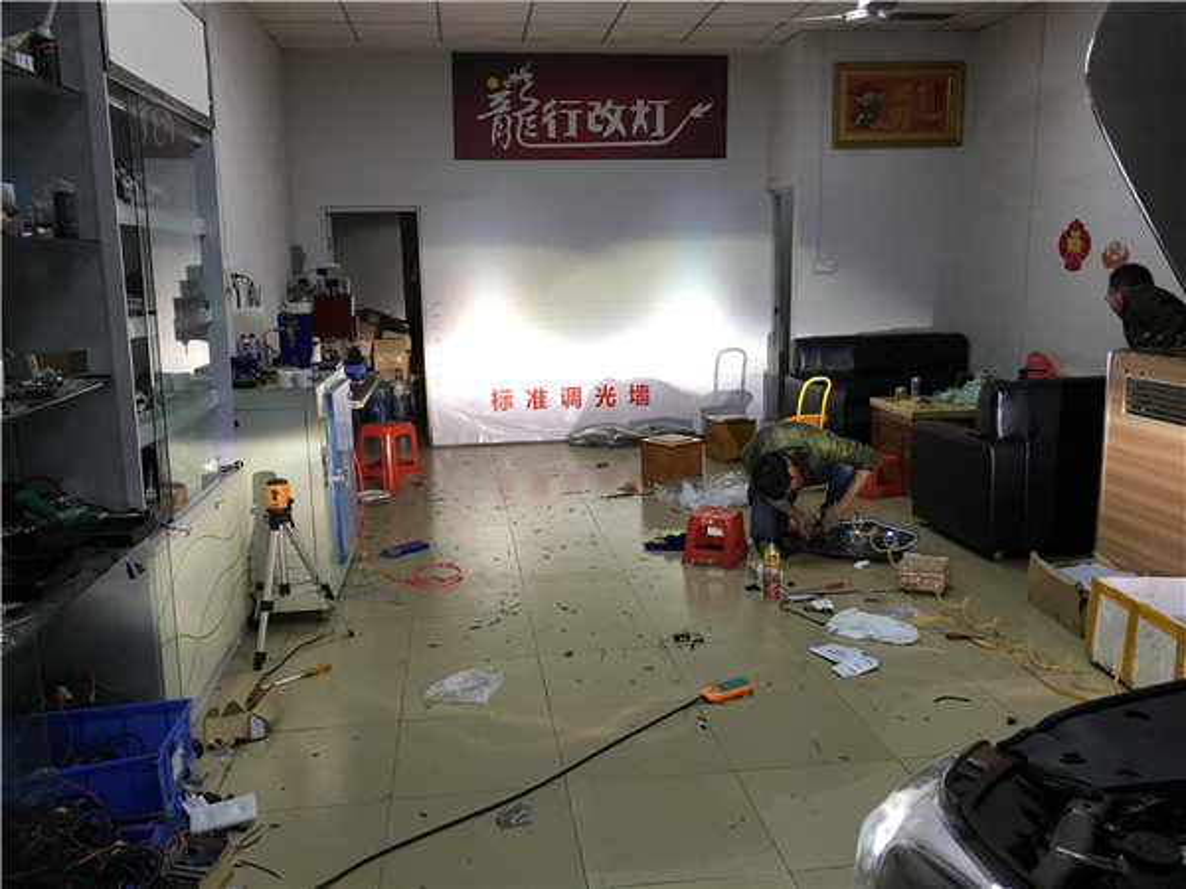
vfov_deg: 48.2
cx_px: 593
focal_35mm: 29
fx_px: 994
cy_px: 444
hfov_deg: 61.7
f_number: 2.2
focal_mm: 4.15
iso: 64
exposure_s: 1/33
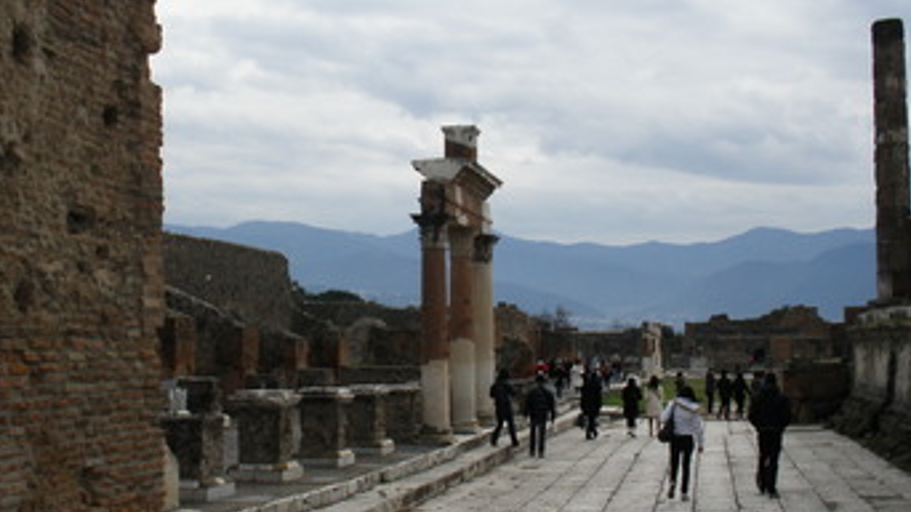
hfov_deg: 39.2
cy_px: 295
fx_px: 1280
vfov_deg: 22.6
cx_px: 494
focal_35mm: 53
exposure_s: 1/160
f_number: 10
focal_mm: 6.6
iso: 64
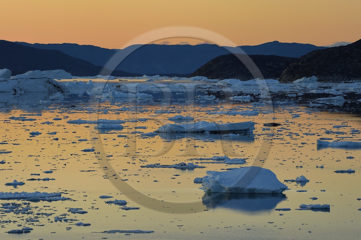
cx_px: 180
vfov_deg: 6.9
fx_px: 2004
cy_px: 120
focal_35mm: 200
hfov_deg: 10.3
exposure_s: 1/160
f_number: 8
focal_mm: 200
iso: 400
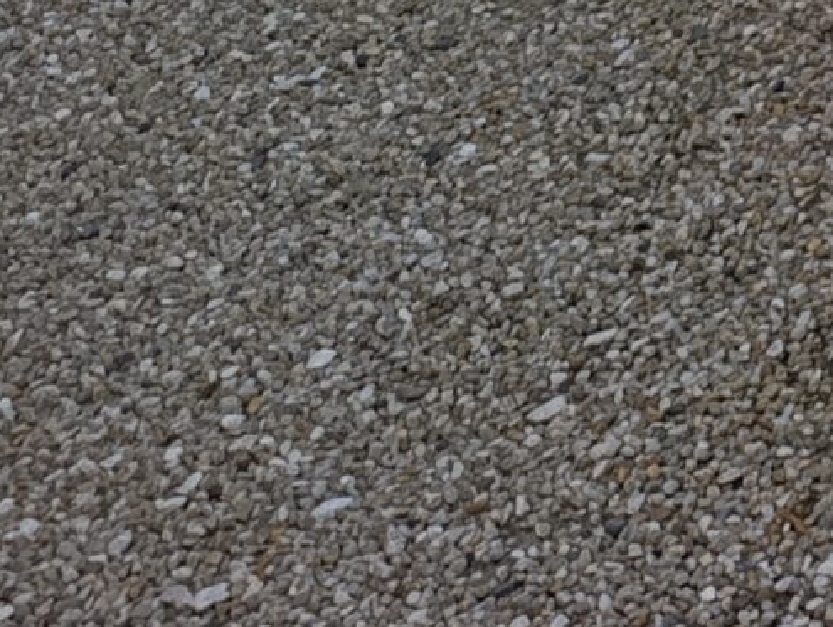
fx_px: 2868
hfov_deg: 12.9
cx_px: 1959
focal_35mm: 119
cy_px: -943
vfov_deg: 10.5
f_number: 1.6
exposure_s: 1/238
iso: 50
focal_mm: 6.14
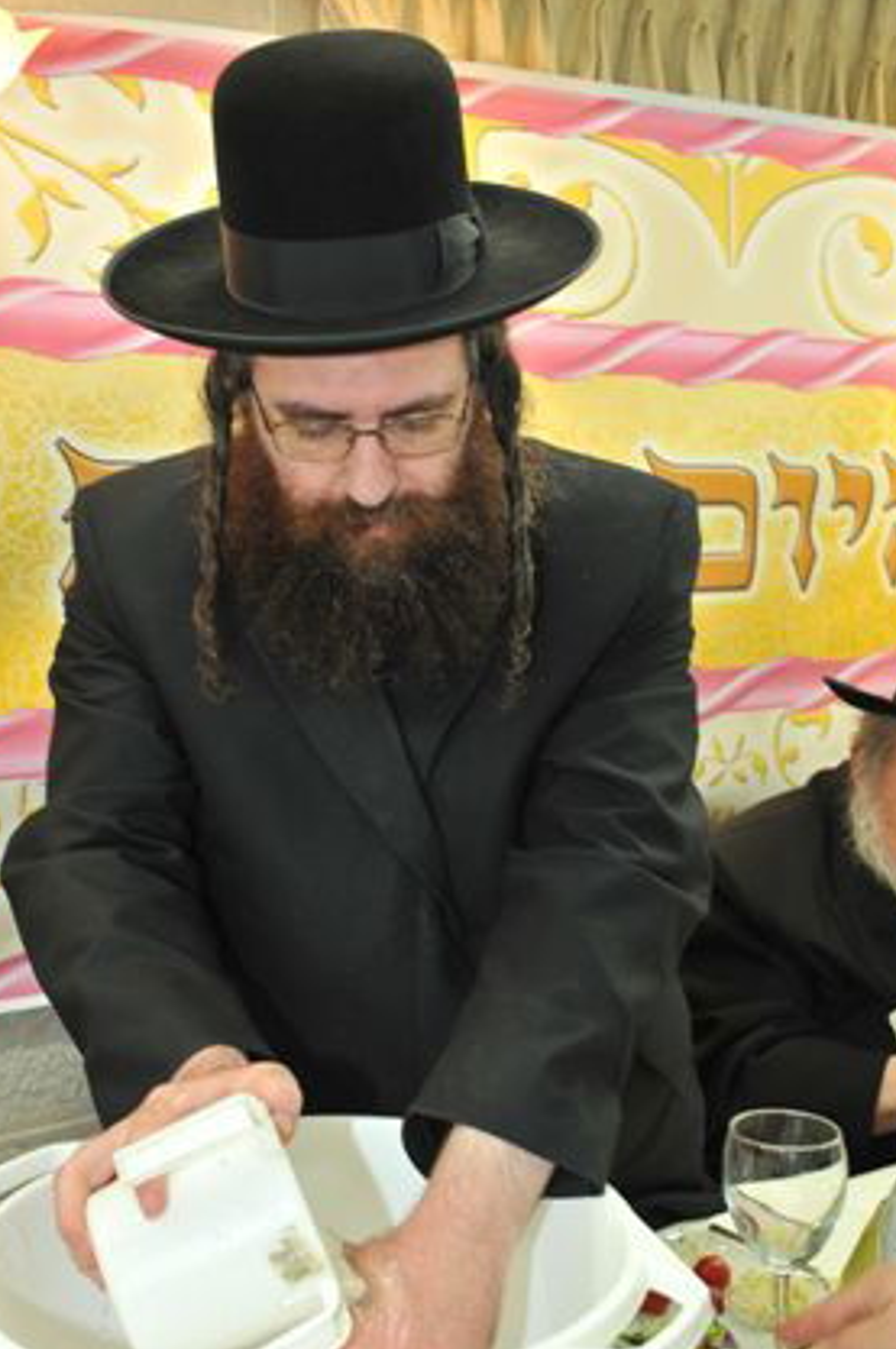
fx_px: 1721
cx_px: 422
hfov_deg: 29.2
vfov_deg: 42.7
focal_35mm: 46
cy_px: 734
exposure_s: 1/60
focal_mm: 40
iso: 800
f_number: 7.1
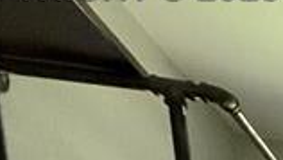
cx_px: 847
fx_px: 743
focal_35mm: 99
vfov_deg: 8.4
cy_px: 591
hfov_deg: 11.5
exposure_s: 1/60
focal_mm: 2.22
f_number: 2.2
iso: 400
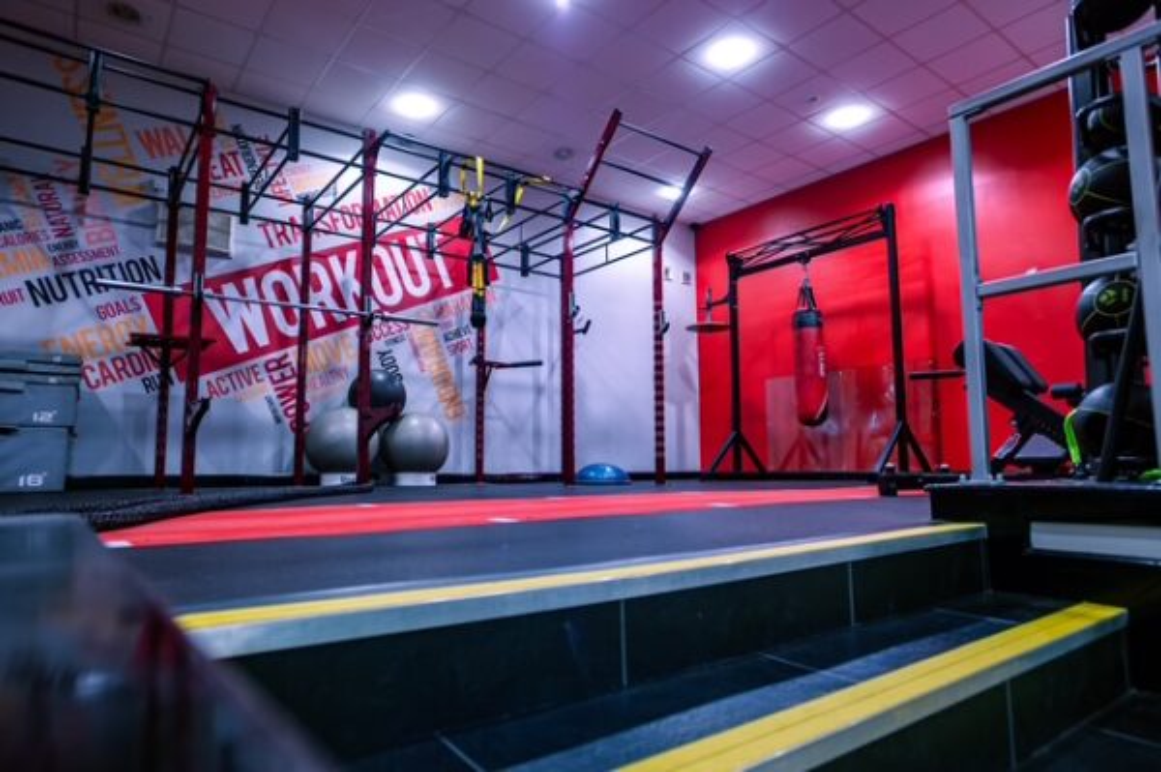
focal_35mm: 22
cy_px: 386
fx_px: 709
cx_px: 580
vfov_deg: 57.1
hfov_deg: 78.6
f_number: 4
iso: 800
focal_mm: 22
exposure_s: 1/20
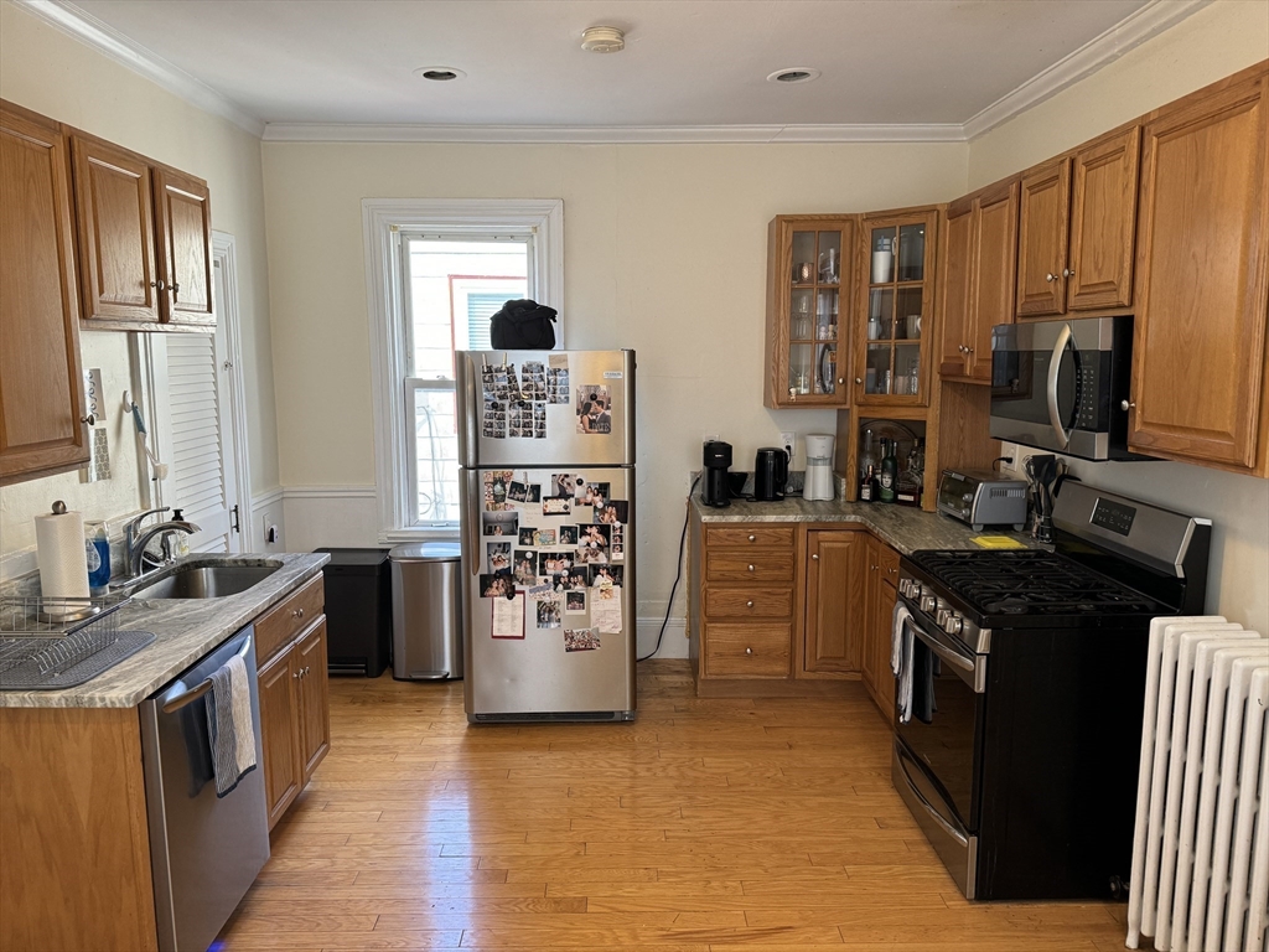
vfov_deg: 56.8
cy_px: 476
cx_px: 634
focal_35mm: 24
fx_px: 880
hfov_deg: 71.6
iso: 200
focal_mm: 6.76
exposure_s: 1/120
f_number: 1.78
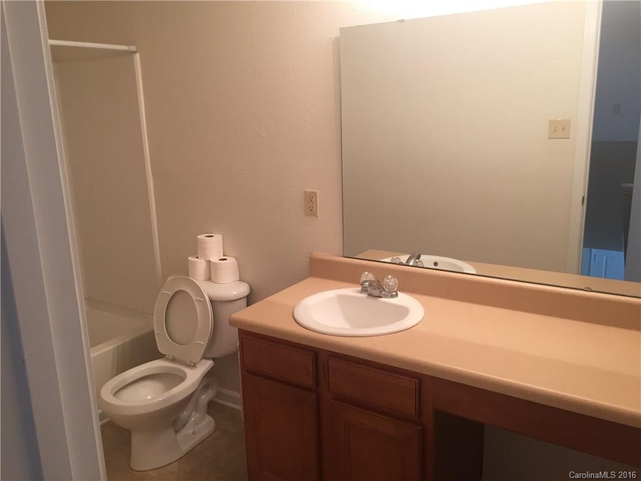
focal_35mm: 29
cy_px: 240
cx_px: 320
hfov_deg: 61.7
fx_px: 537
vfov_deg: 48.2
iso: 64
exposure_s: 1/30
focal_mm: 4.15
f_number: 2.2
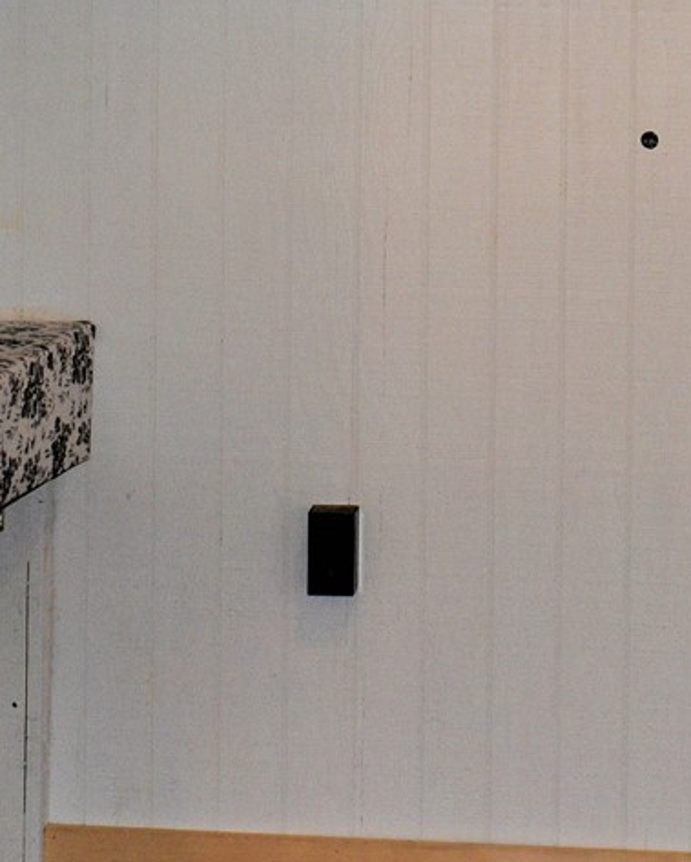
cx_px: 660
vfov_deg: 17.2
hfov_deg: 14.0
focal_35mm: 109
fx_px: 2784
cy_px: -21
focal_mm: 18
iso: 500
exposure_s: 1/125
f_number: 5.6
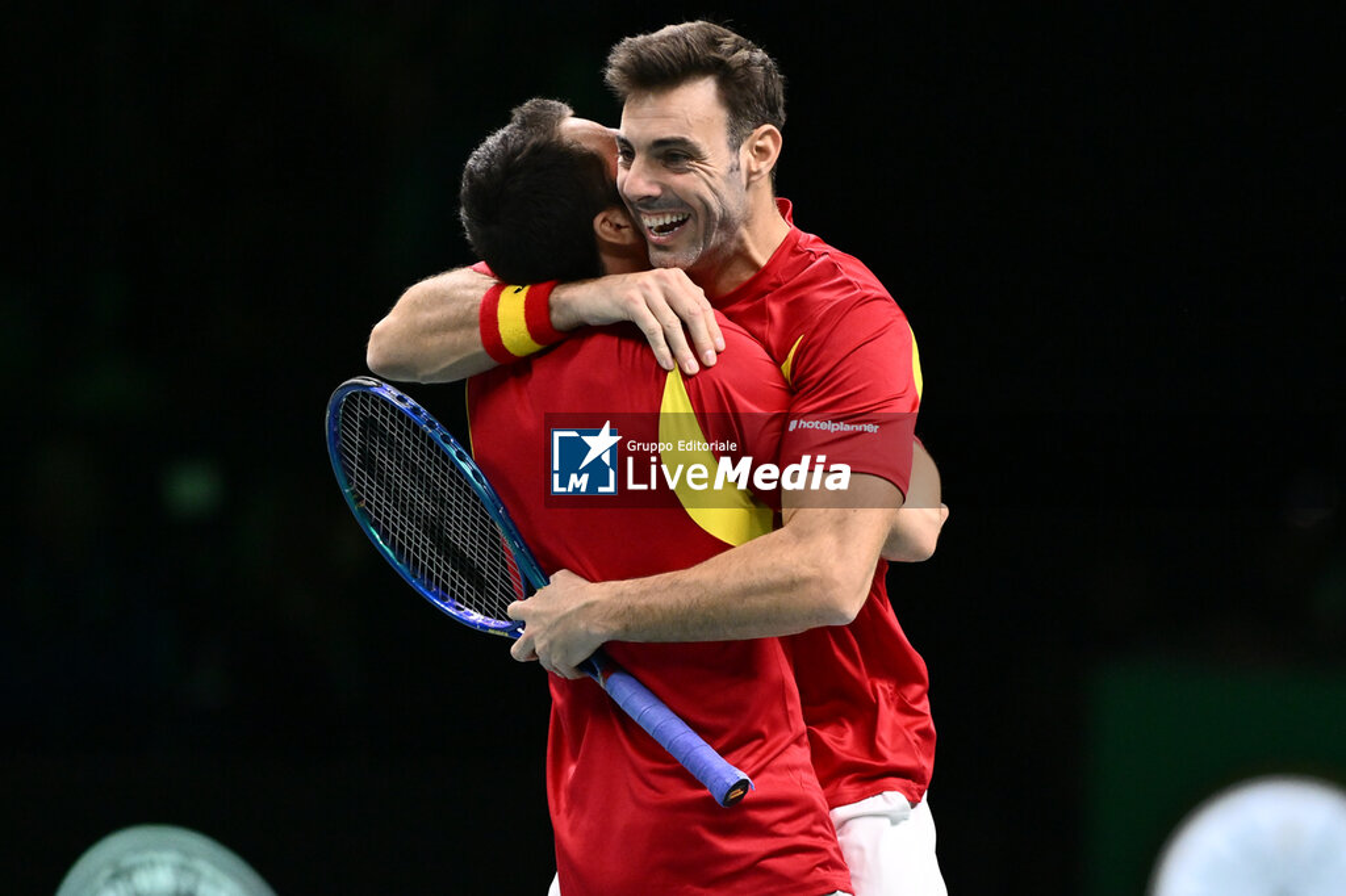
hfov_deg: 6.9
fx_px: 11212
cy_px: 448
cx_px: 673
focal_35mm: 300
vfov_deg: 4.6
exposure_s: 1/1600
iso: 3200
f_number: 3.2
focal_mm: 300
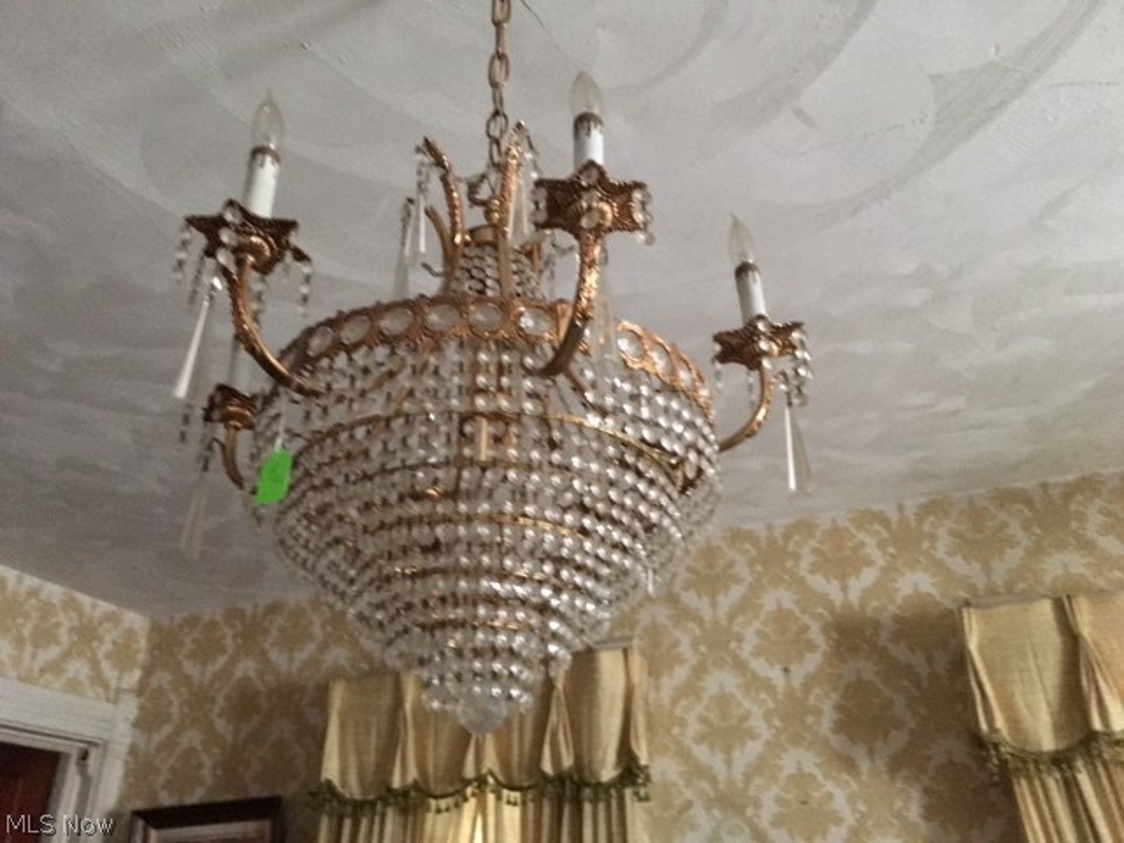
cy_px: 422
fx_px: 942
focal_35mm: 29
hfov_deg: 61.7
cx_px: 562
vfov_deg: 48.2
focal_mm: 4.15
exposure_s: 1/15
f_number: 2.2
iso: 500
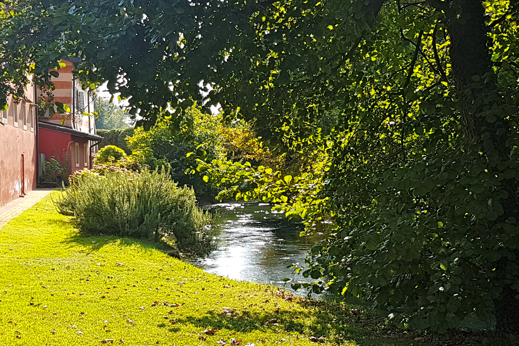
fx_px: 404
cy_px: 169
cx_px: 261
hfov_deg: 65.5
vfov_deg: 46.4
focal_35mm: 28
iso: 40
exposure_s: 1/532
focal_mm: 4.2
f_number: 1.7
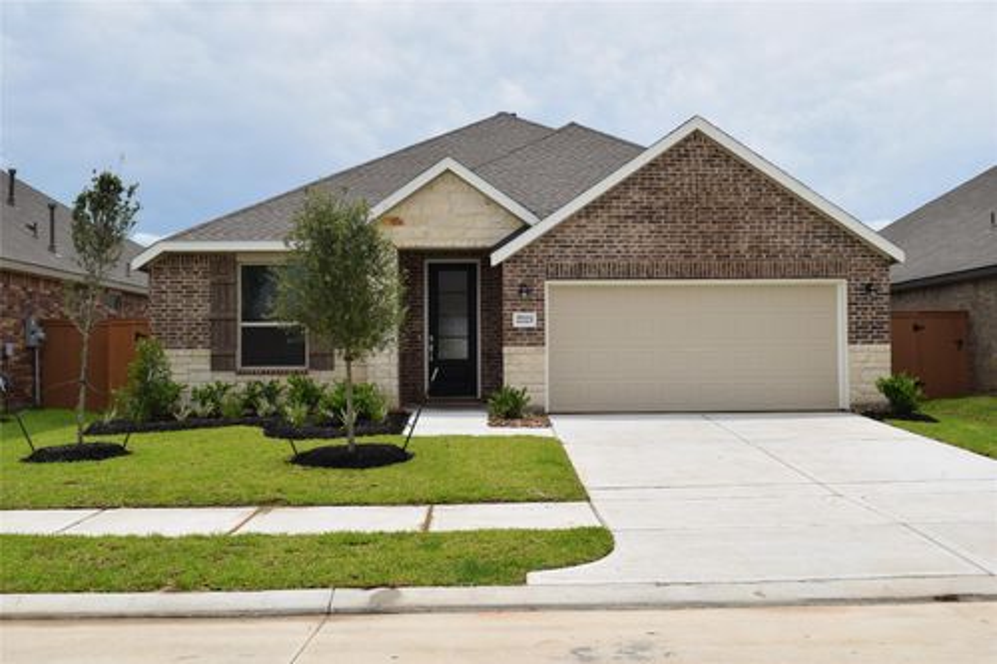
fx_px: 1080
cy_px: 332
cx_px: 498
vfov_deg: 34.2
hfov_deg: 49.6
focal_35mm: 39
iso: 100
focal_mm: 26
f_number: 13
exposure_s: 1/200
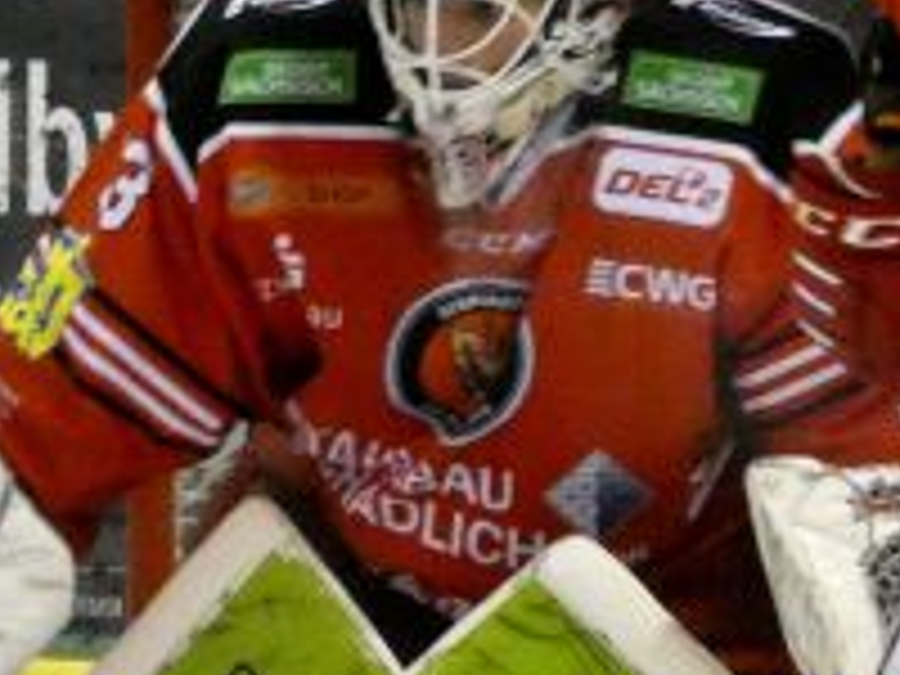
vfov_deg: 1.7
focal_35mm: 900
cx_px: 1071
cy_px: 479
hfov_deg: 2.2
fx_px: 23400
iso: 1600
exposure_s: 1/80
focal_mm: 43.5
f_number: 5.5
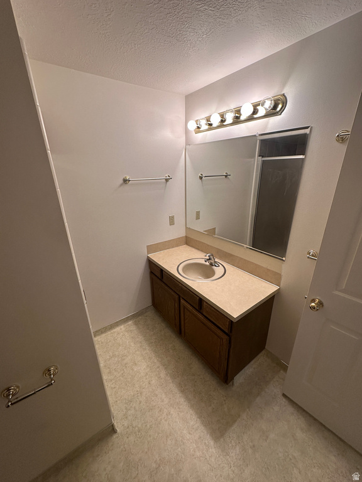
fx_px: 195
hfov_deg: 85.7
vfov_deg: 102.1
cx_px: 181
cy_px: 241
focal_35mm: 14
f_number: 2.2
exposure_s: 1/120
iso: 160
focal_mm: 2.22
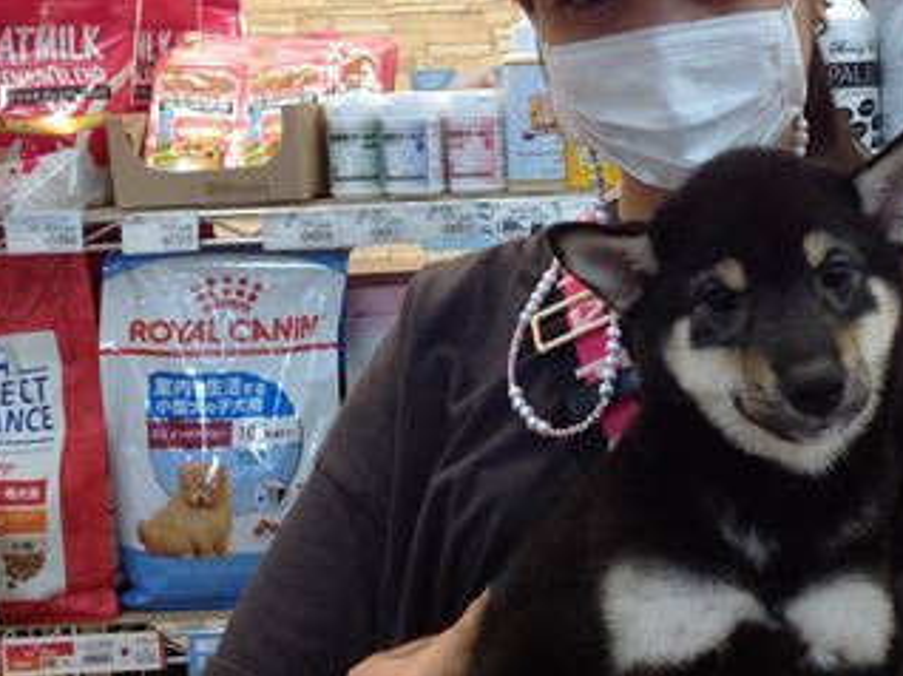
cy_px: 247
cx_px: 701
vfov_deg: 22.2
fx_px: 1720
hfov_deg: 28.9
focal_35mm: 66
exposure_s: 1/40
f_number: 2.4
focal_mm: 4.28
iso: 50
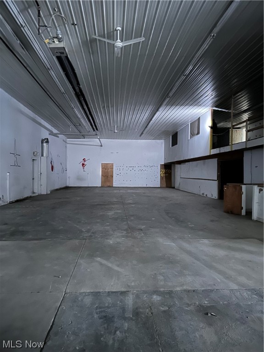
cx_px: 132
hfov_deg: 56.8
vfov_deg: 71.6
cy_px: 176
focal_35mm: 24
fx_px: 244
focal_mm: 6.86
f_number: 1.78
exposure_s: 1/2
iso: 2500
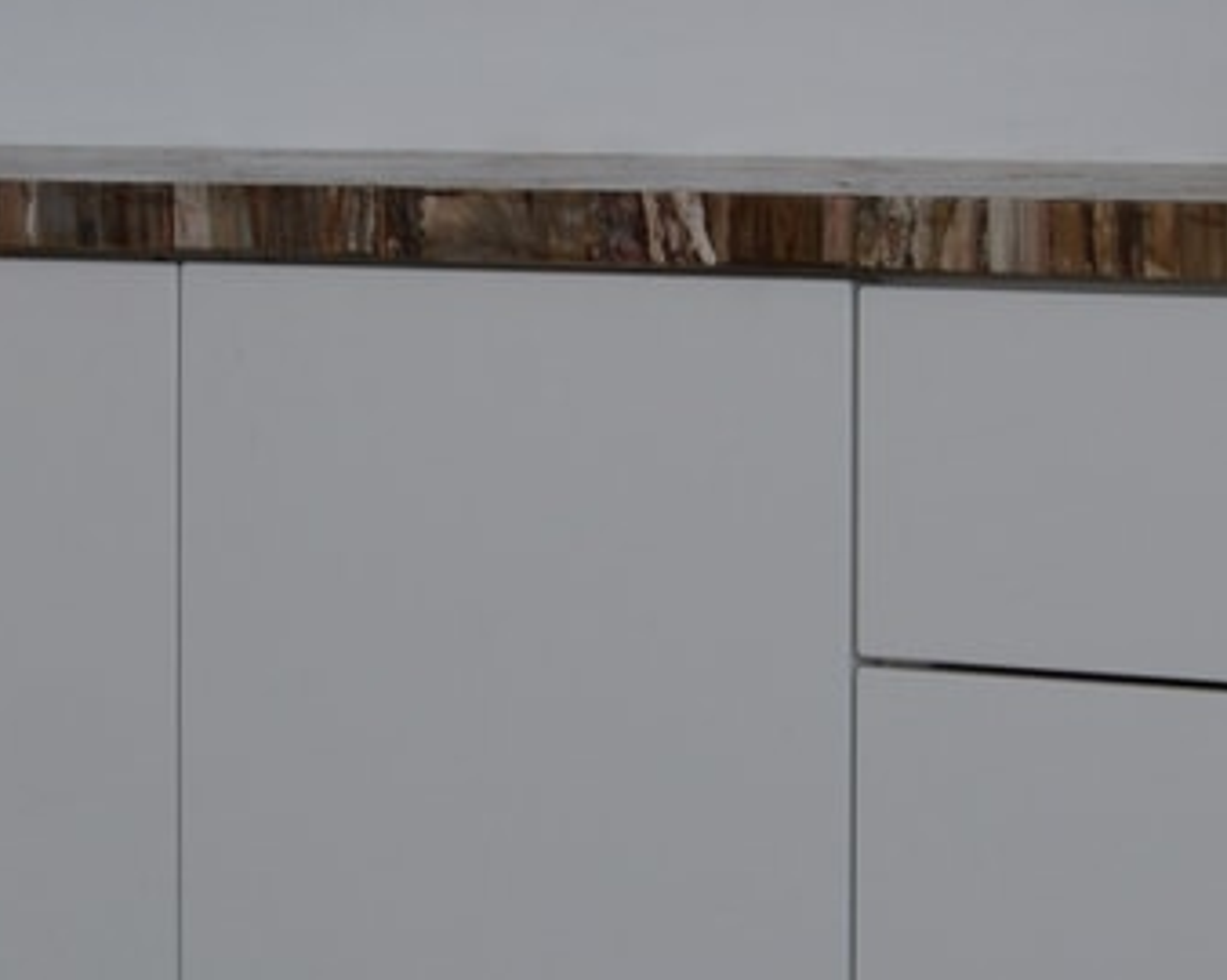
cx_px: 523
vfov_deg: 8.3
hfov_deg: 10.3
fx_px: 6787
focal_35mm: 187
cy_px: 450
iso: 100
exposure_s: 1/60
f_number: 5.6
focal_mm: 30
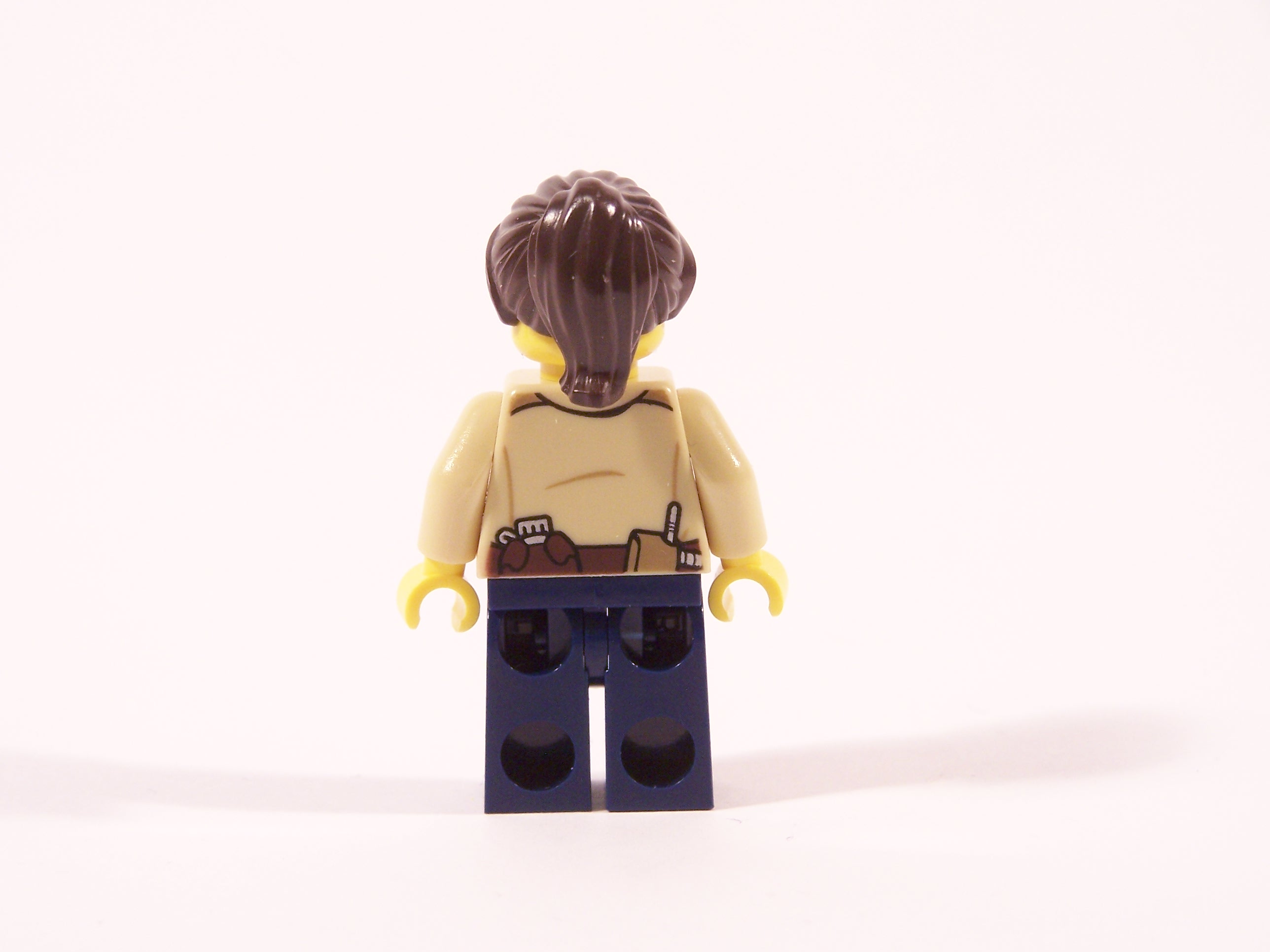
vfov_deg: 12.7
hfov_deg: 16.8
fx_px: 4293
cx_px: 635
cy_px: 476
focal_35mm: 117
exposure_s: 1/20
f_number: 3.6
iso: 200
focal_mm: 19.4
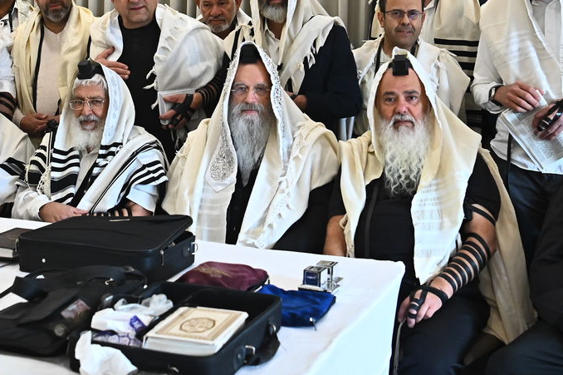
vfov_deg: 20.9
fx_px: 1000
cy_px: 72
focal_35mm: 64
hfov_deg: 31.3
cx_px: 200
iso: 3200
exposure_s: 1/200
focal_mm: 31
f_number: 4
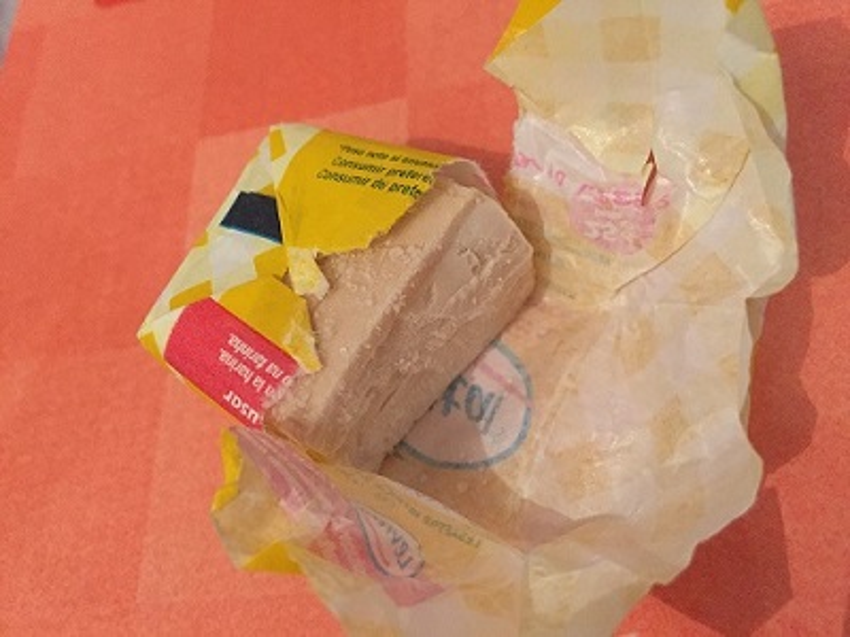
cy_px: 318
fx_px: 712
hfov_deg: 61.7
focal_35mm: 29
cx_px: 425
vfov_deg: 48.2
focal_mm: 4.15
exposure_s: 1/20
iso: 250
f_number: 2.2
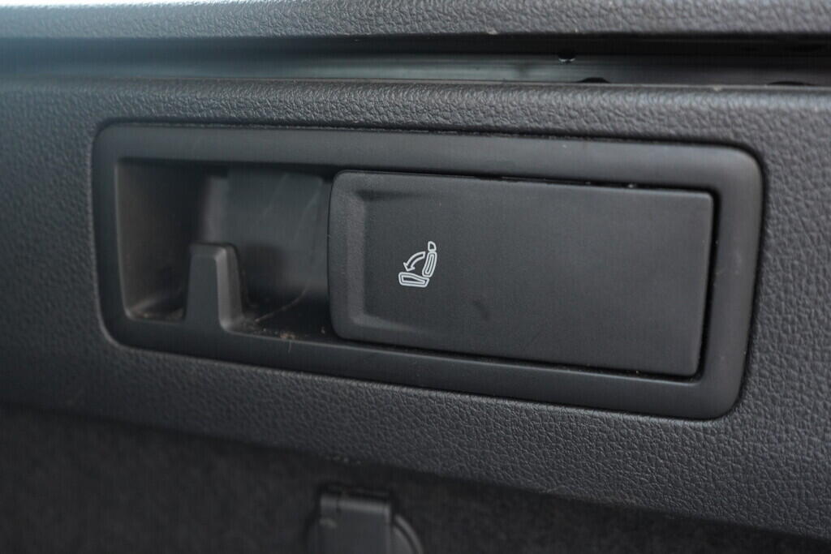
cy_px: 277
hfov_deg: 53.1
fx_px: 831
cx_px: 416
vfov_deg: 36.9
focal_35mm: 36
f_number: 2.8
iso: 800
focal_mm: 24
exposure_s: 1/40
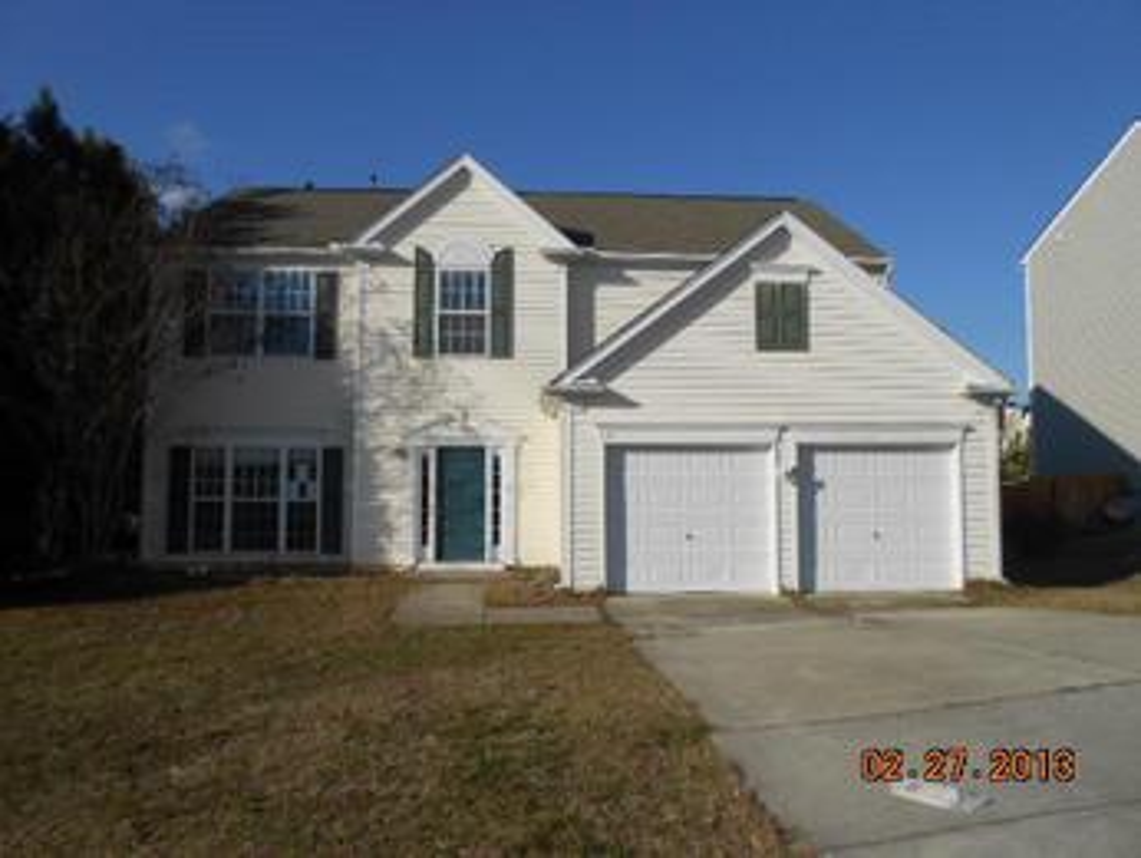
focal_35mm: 26
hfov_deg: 67.3
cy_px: 429
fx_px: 858
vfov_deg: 53.1
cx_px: 570
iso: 80
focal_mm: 4.6
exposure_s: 1/1500
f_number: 3.5
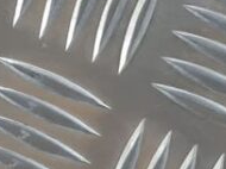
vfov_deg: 7.1
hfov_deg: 8.3
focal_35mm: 192
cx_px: -514
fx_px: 1252
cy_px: -270
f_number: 1.8
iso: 200
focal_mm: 5.4
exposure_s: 1/120
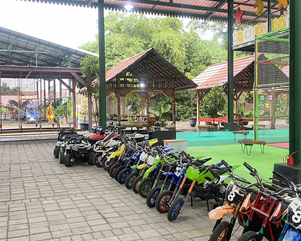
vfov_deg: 37.3
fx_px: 356
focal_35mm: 40
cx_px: 179
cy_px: 114
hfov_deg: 45.6
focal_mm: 4.25
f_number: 1.8
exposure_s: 1/50
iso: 250
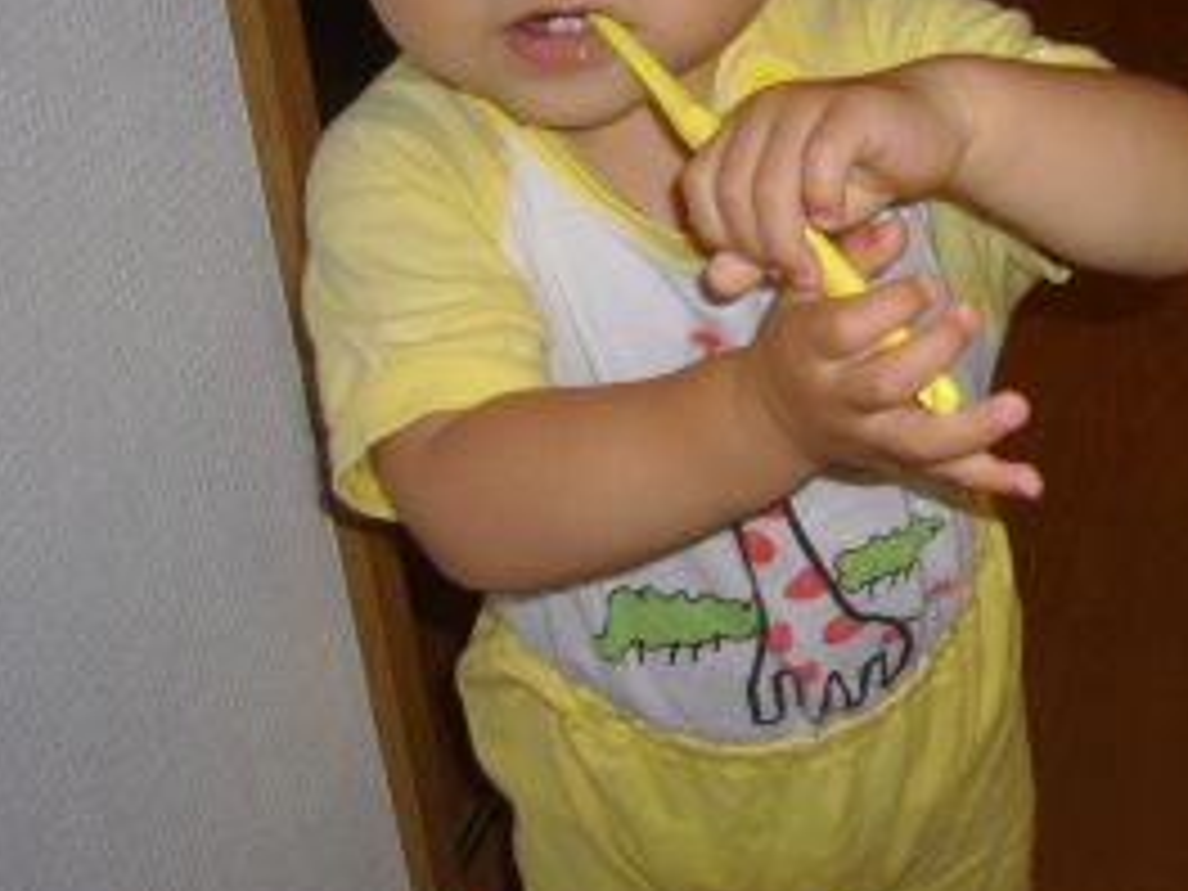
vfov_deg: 21.5
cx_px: 972
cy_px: 310
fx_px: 2334
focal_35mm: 68
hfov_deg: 27.9
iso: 100
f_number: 2.8
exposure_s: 1/30
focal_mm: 5.8
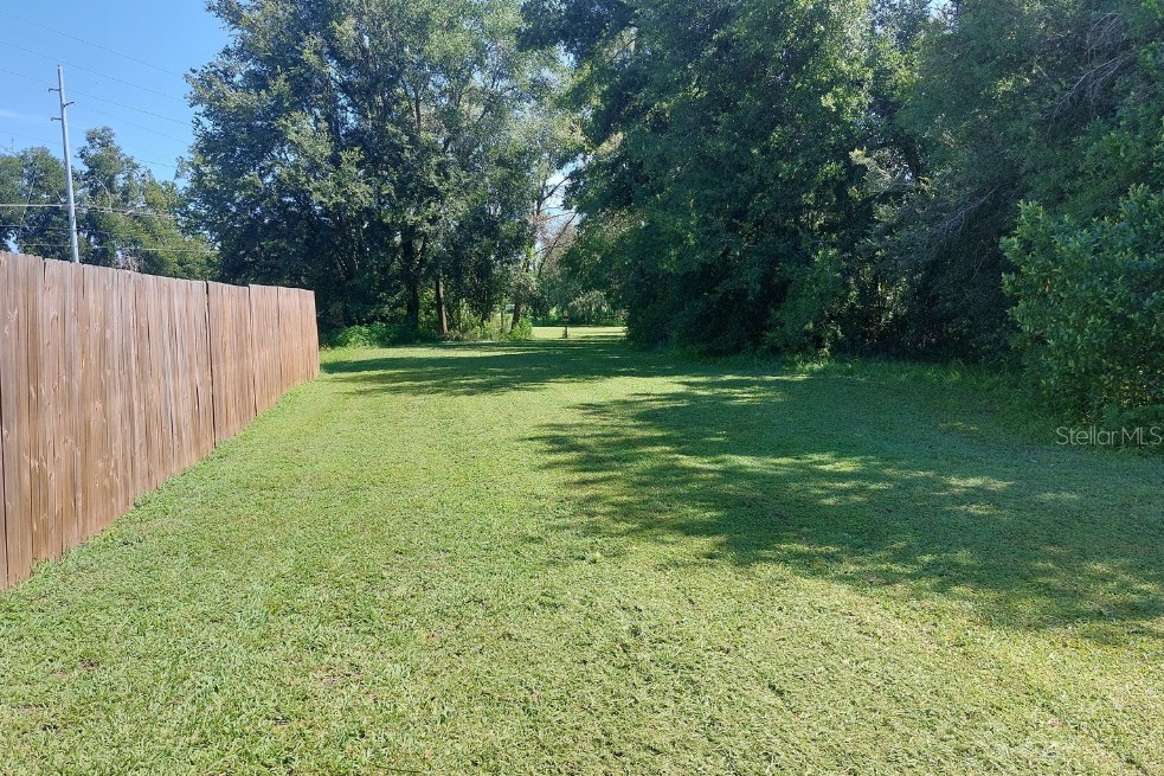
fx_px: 840
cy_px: 435
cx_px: 561
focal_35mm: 26
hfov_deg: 69.4
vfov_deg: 49.4
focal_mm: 5.23
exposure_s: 1/379
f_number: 1.8
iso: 25
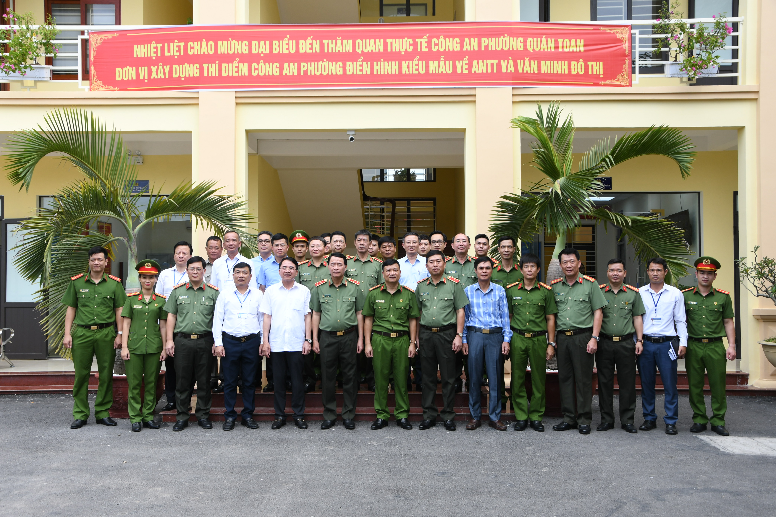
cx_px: 388
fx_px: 808
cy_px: 258
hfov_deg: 51.3
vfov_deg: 35.5
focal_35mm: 38
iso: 200
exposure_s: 1/200
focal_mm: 25
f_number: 7.1
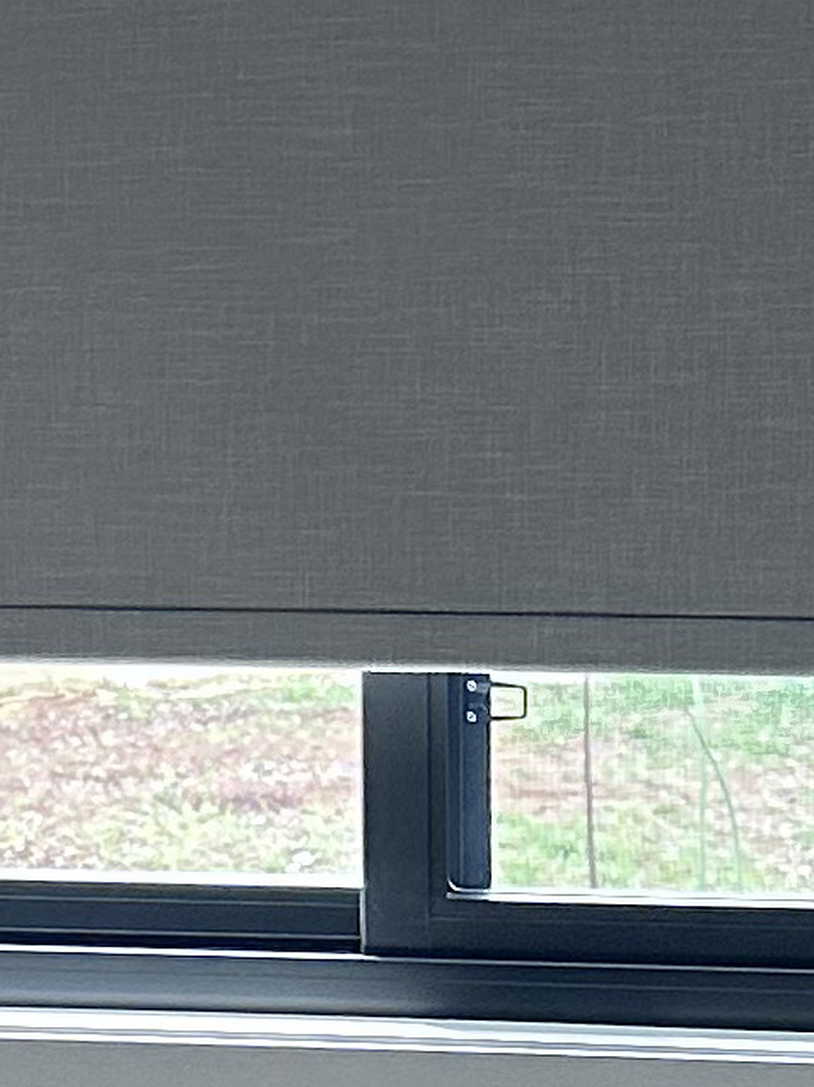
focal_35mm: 152
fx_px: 4771
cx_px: -534
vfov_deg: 13.0
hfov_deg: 9.4
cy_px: 263
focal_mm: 6.86
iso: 250
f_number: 1.78
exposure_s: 1/72
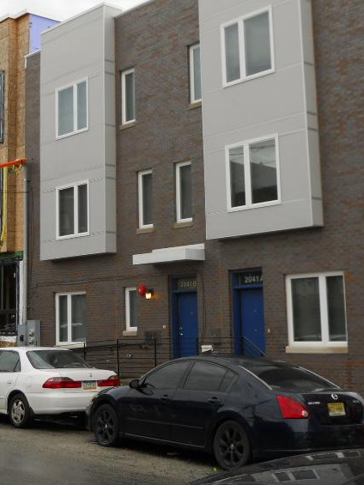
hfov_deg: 25.2
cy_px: 191
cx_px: 163
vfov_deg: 33.1
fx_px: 813
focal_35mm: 58
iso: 80
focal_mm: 5.7
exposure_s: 1/160
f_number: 2.8
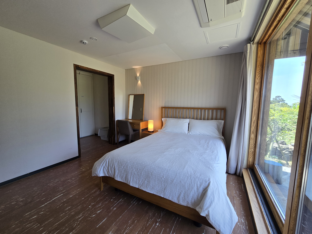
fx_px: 117
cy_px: 117
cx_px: 156
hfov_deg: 106.2
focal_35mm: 13
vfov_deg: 89.9
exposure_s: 1/120
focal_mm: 2.2
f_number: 2.2
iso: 80
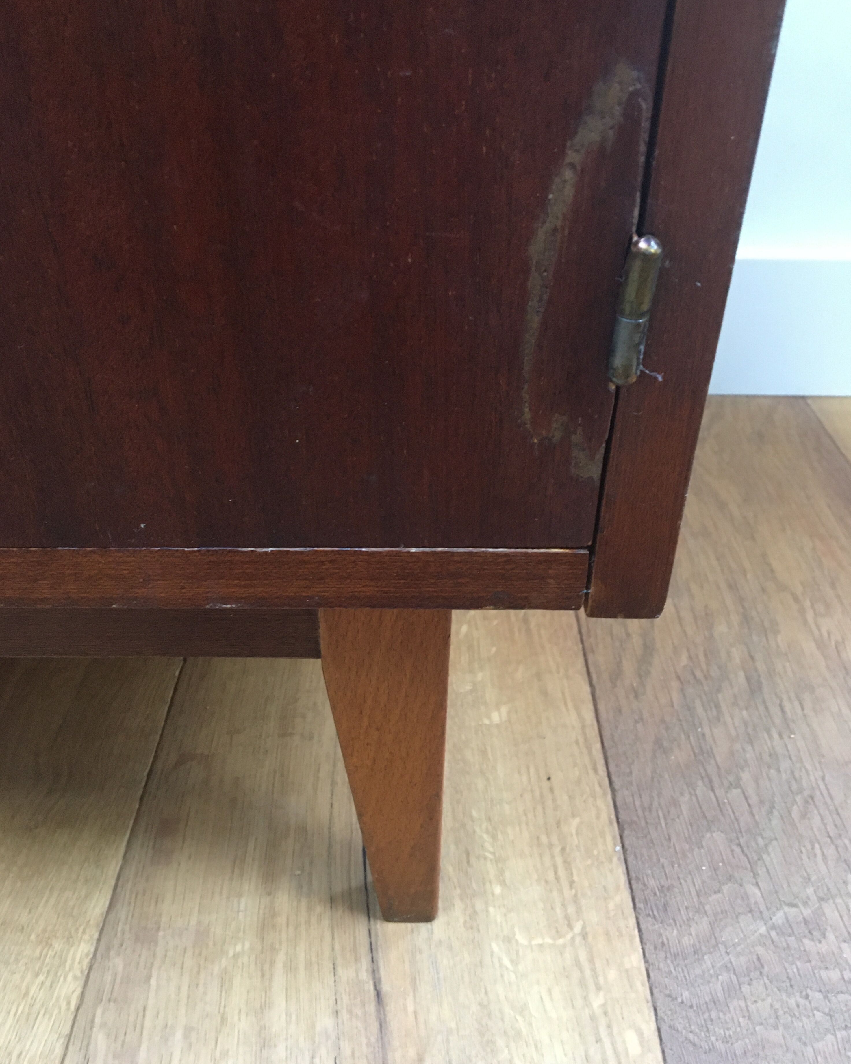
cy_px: 525
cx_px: 418
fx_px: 976
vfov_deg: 57.2
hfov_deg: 47.1
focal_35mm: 31
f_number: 2.2
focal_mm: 4.15
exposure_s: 1/17
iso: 200
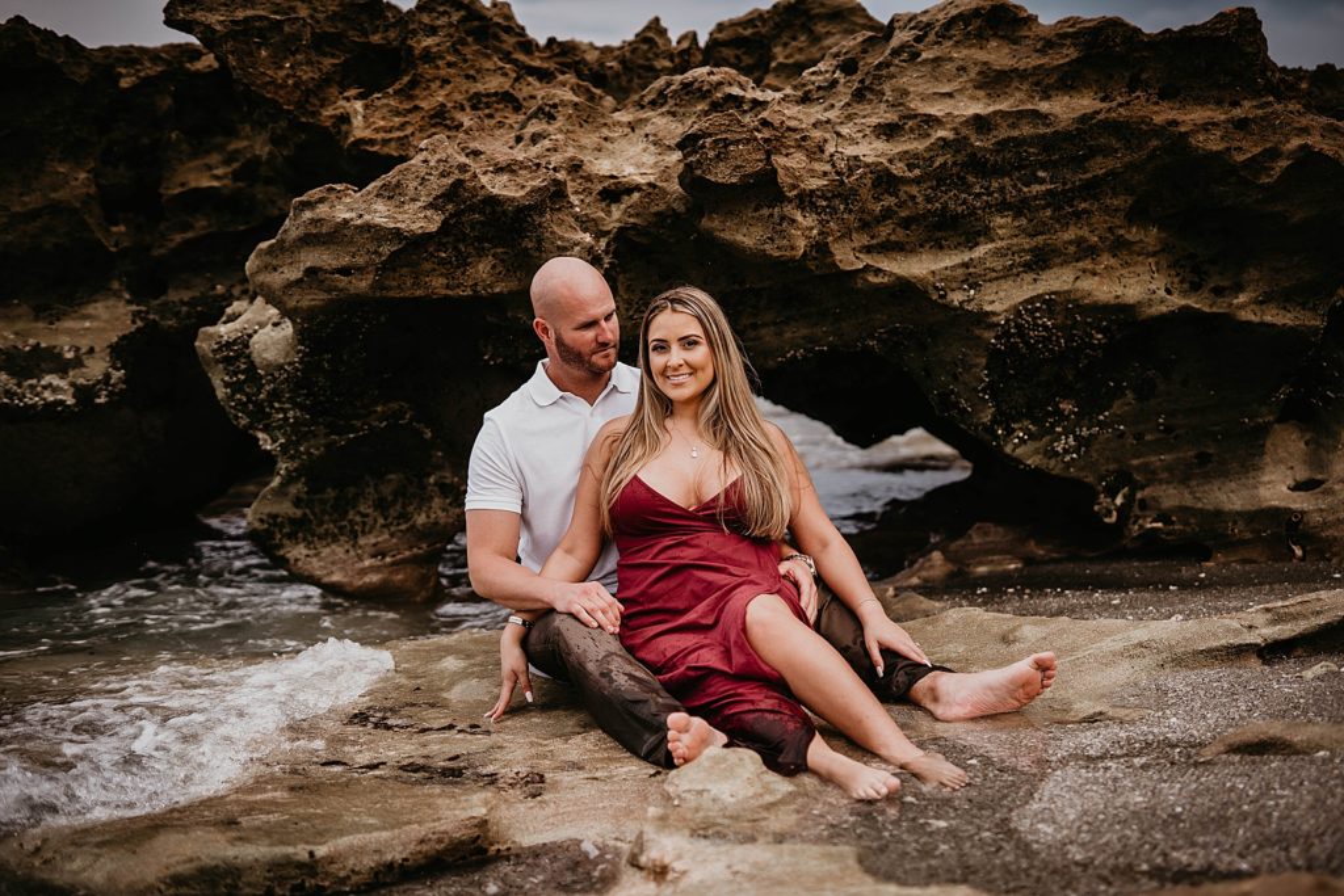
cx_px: 672
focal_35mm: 50
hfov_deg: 39.6
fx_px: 1867
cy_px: 448
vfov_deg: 27.0
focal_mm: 50
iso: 320
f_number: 1.8
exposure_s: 1/2000
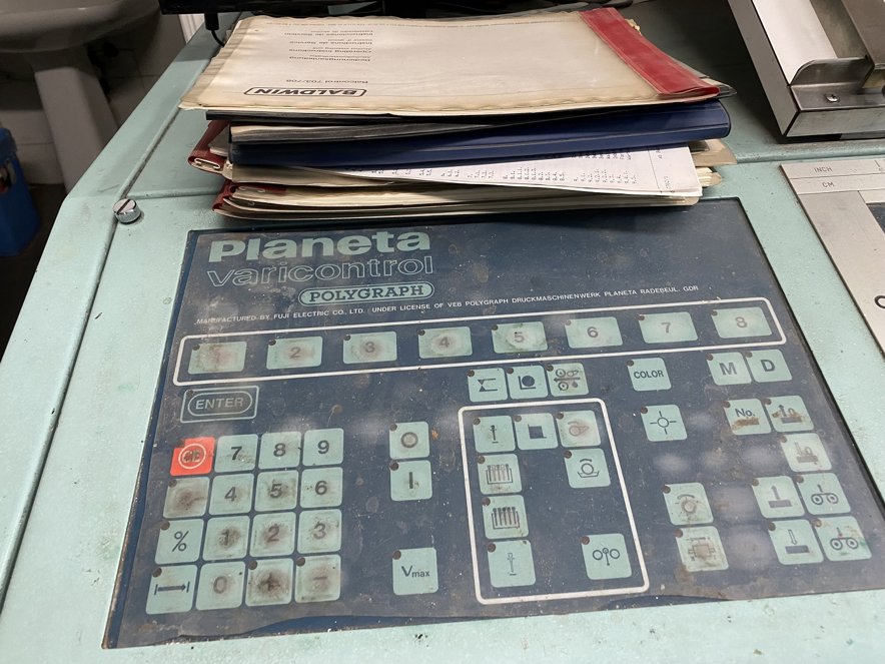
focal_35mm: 26
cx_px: 442
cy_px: 332
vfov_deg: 53.1
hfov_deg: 67.3
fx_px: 665
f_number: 1.8
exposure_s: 1/50
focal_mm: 4.25
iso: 125
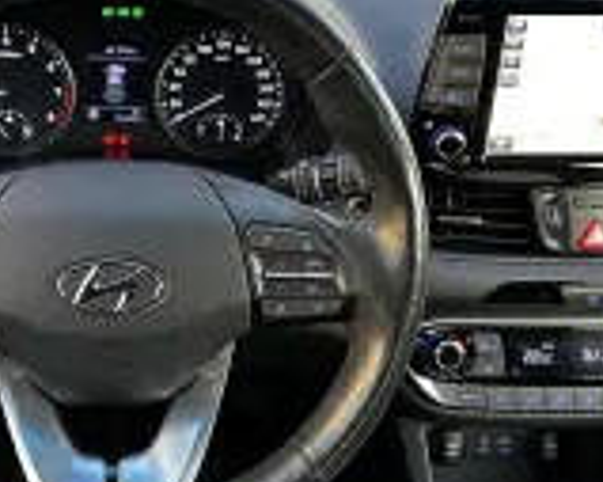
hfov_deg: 34.6
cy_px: 262
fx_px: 945
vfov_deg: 28.6
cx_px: 148
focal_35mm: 53
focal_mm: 6.86
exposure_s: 1/60
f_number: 1.78
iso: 250
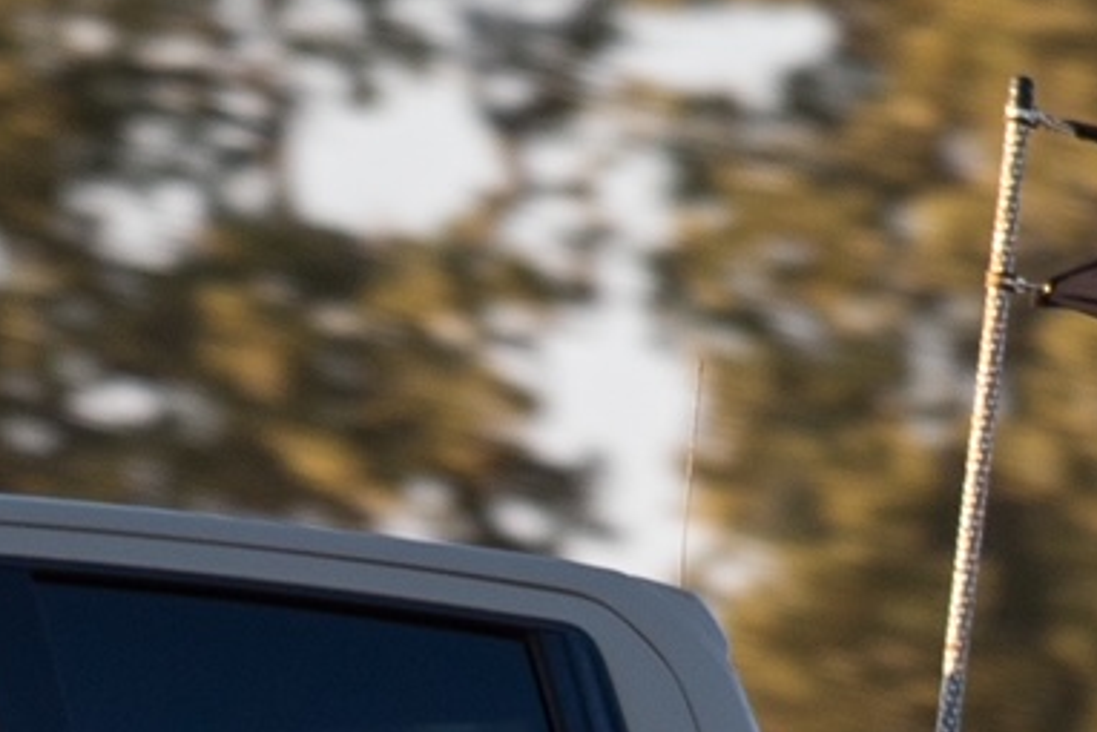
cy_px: 1033
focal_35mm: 2114
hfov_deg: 1.0
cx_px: -1746
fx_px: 64438
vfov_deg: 0.7
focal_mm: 179.5
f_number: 4
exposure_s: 1/320
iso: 125
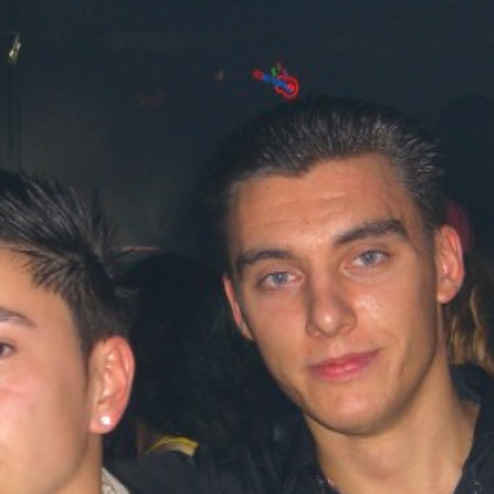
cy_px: 451
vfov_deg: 13.9
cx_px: 200
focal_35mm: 124
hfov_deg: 14.1
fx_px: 2002
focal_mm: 9.5
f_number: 3.1
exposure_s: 1/60
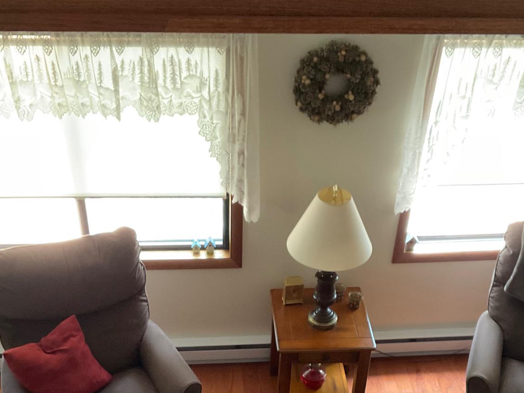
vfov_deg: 26.6
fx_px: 802
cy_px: 353
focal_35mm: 53
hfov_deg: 36.1
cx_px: 297
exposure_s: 1/30
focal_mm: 3
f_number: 1.8
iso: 500
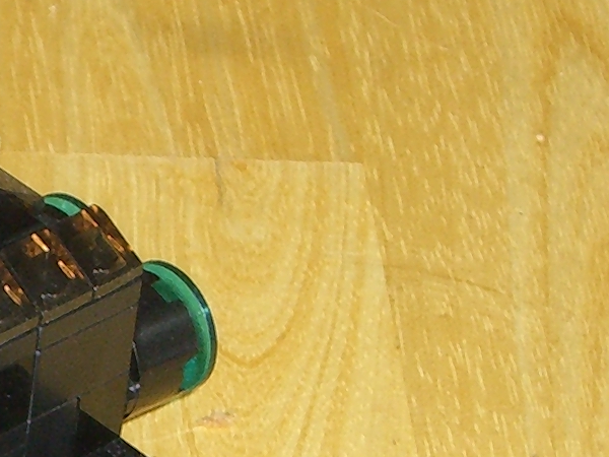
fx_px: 6527
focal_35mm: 371
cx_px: -139
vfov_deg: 4.0
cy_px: 456
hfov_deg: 5.3
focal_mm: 12.8
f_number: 4.1
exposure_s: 1/60
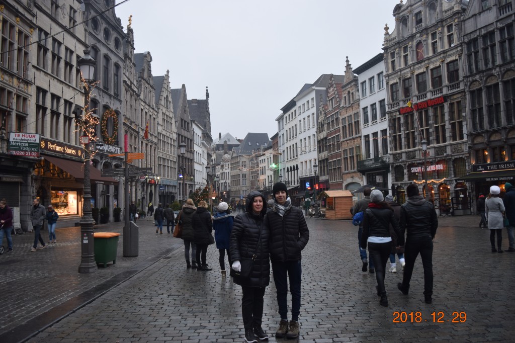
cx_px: 258
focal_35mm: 30
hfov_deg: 61.9
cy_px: 172
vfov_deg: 43.6
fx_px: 429
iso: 400
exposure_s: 1/60
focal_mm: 20
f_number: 4
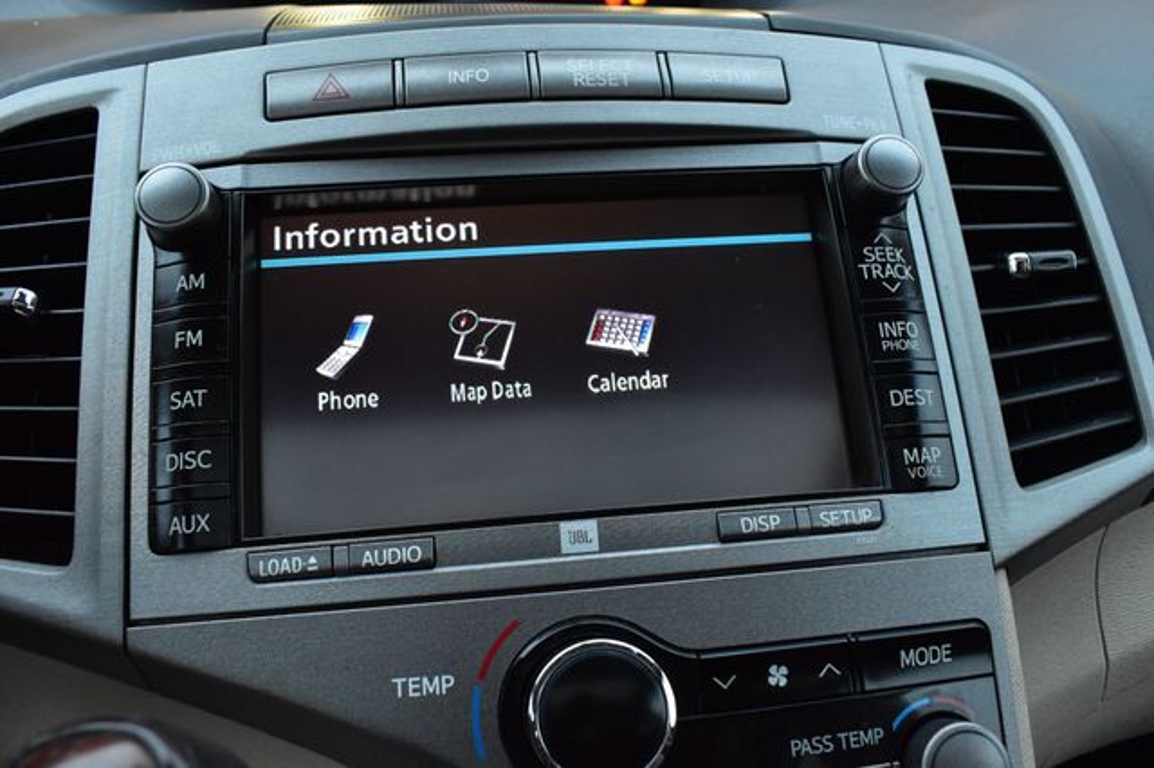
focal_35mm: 30
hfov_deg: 62.0
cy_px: 384
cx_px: 577
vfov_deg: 43.6
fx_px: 961
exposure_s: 1/30
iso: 2500
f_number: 7.1
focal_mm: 20
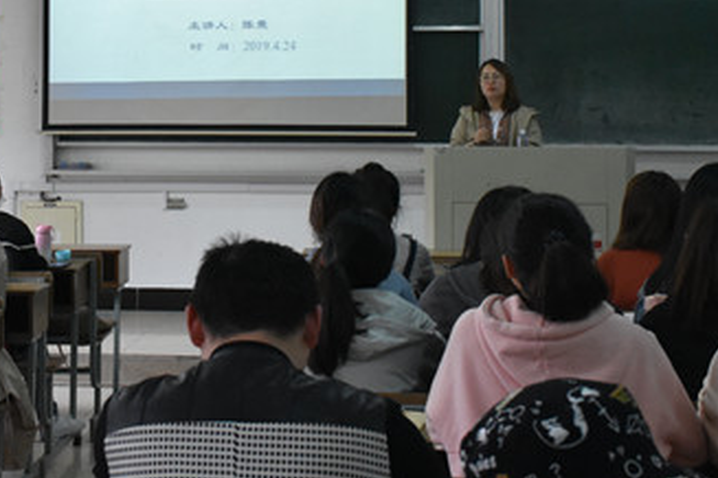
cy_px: 50
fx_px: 1755
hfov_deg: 23.0
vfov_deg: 15.4
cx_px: 224
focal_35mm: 88
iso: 3200
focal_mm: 32
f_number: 7.1
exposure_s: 1/200
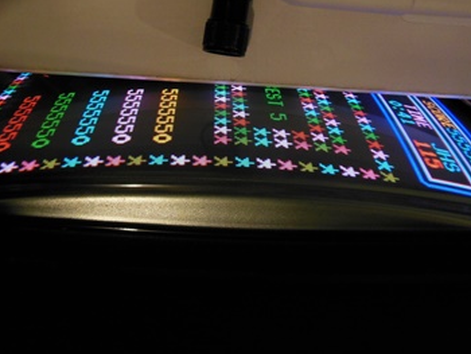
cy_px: 135
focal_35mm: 32
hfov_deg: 56.8
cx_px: 231
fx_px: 436
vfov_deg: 43.9
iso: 400
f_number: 3.2
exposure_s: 1/20
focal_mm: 4.5
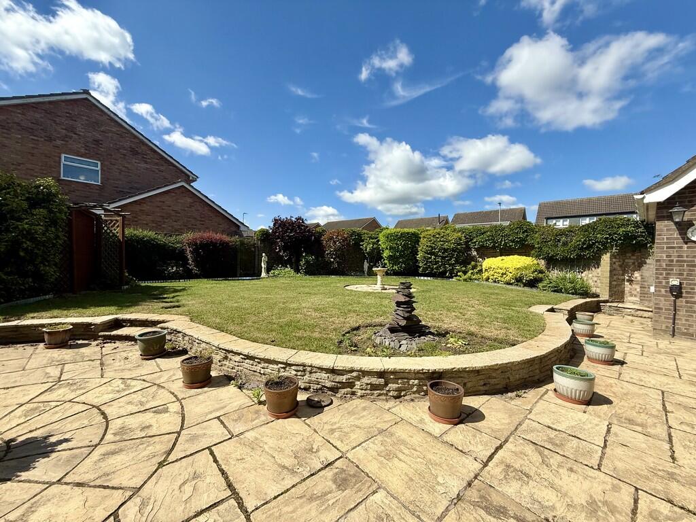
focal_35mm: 14
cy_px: 261
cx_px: 348
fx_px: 281
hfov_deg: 102.1
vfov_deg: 85.7
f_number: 2.2
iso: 50
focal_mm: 2.22
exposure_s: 1/1795
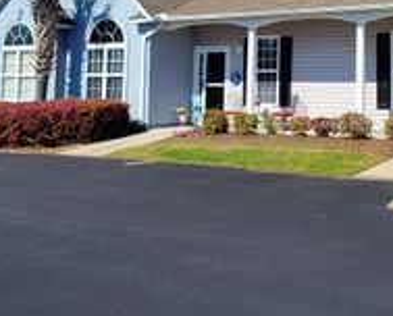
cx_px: 331
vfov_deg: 22.1
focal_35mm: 67
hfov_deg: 27.5
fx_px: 781
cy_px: 11
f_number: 1.8
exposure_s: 1/2308
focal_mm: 5.4
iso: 40
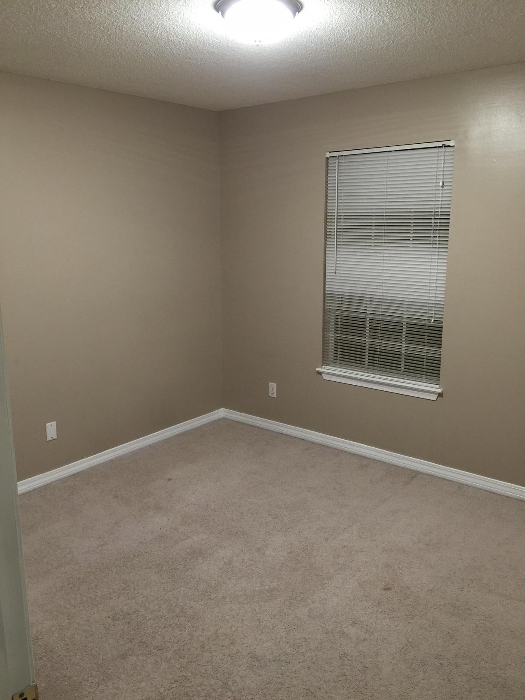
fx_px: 586
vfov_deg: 61.7
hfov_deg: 48.2
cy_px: 350
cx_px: 262
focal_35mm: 29
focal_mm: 4.15
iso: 80
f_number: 2.2
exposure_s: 1/15
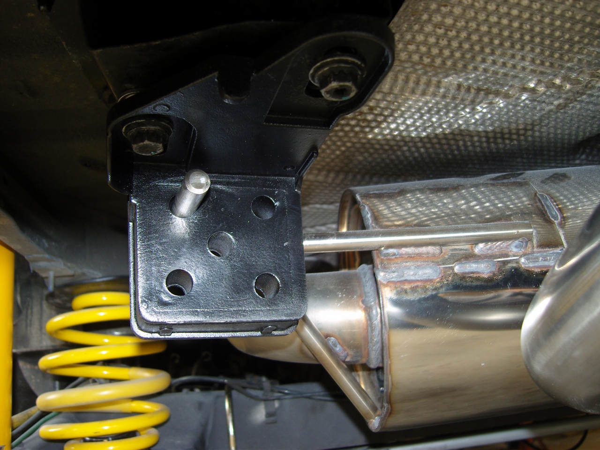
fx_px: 589
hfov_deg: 54.0
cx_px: 300
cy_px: 225
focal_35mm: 34
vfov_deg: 41.8
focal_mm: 7.3
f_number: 2.8
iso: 100
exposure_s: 1/40
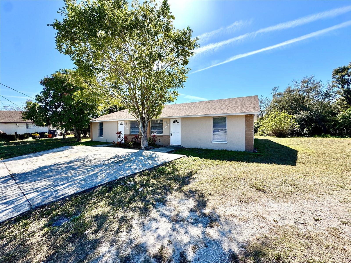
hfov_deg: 102.1
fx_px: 142
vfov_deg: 85.7
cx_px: 176
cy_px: 132
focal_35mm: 14
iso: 50
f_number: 2.2
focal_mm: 2.22
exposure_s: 1/1346
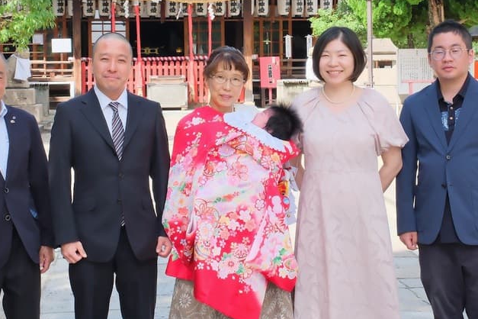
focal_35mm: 85
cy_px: 144
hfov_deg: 23.9
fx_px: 1129
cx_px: 258
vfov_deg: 16.1
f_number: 8
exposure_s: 1/250
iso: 800
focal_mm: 24.7
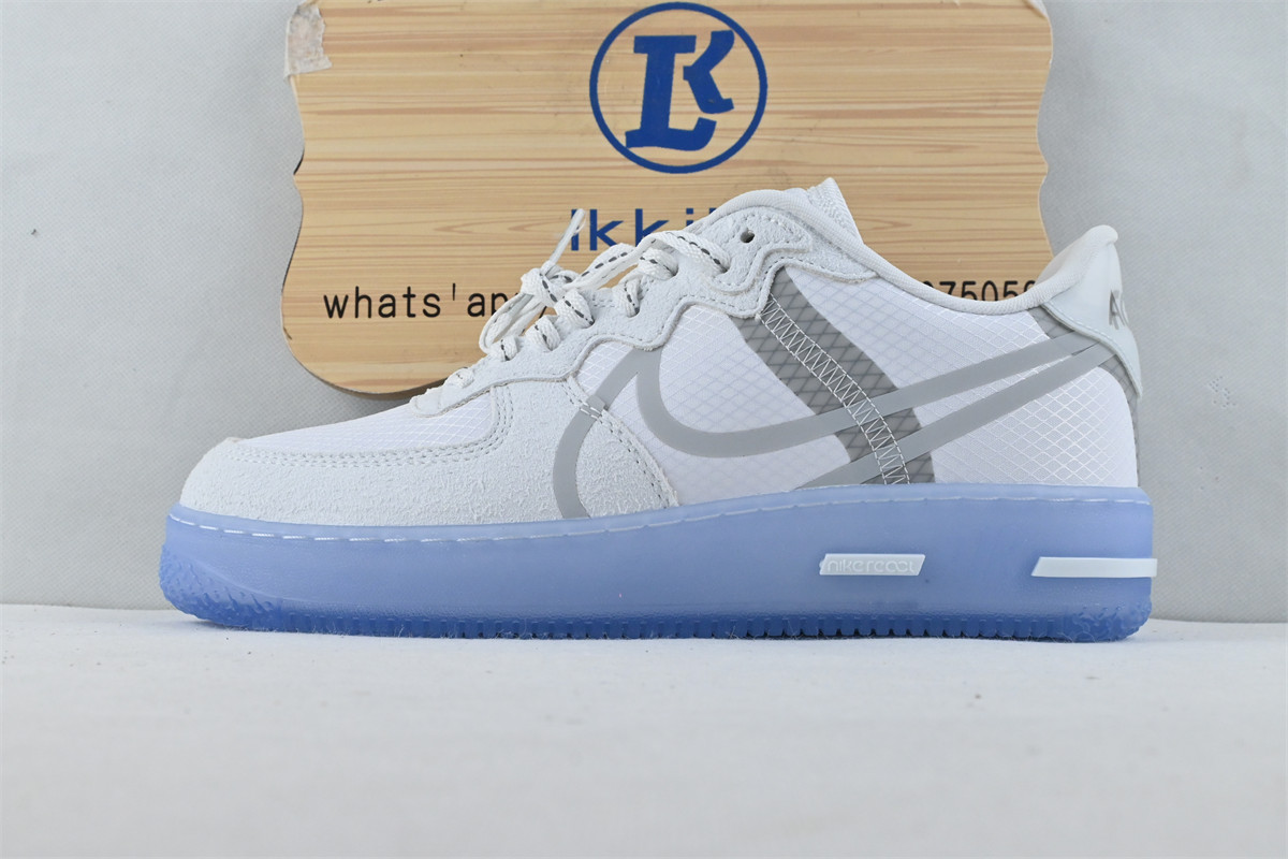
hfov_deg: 43.0
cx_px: 644
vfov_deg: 29.4
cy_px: 430
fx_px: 1637
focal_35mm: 46
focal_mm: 30.5
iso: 1000
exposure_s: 1/200
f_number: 10
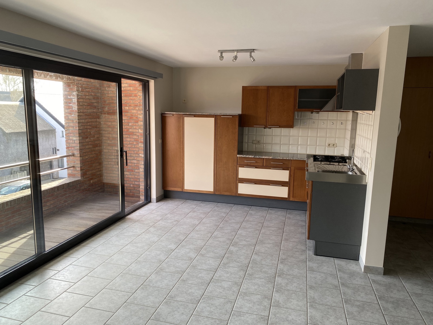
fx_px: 325
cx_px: 216
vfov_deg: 53.1
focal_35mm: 26
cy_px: 162
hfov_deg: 67.3
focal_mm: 4.25
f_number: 1.8
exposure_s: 1/122
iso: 50
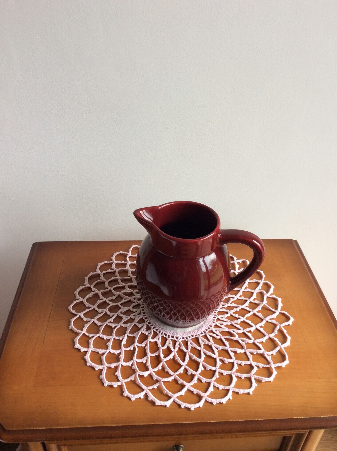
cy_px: 226
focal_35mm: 32
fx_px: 416
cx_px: 168
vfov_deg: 56.9
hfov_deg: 44.1
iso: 40
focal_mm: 3.3
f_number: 2.4
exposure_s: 1/33
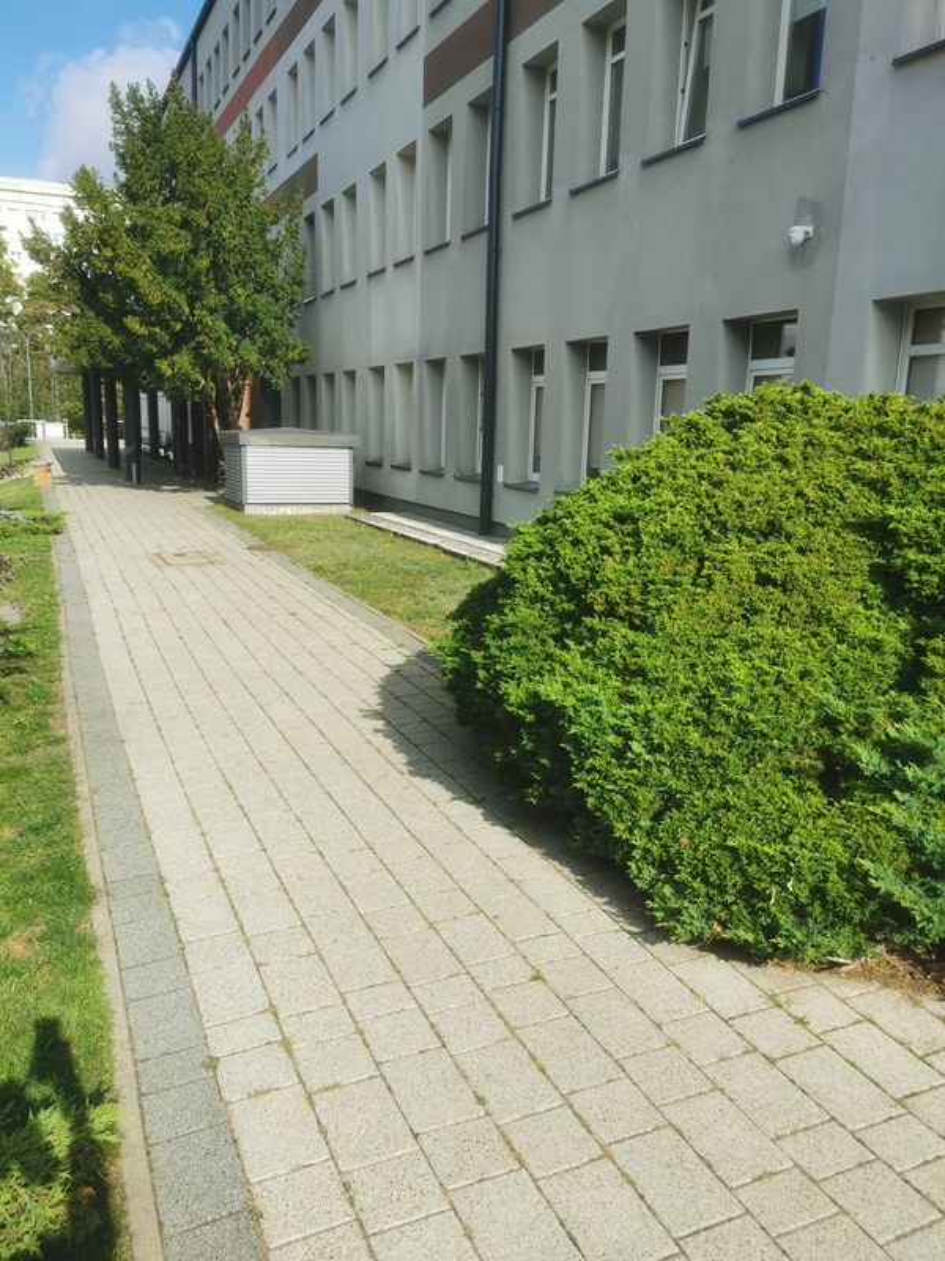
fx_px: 983
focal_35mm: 27
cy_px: 630
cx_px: 472
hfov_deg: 51.4
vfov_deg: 65.3
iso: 50
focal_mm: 5.56
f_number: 1.6
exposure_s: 1/3185
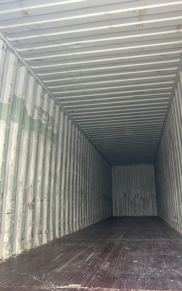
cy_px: 146
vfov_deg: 66.5
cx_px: 109
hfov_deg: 44.3
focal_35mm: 28
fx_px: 222
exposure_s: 1/80
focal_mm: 5.7
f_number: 1.5
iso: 125
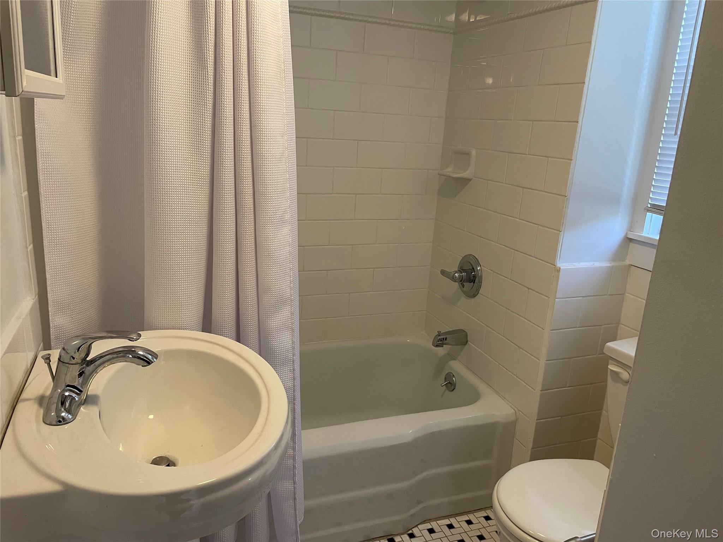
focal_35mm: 26
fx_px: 543
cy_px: 271
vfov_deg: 53.1
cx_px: 362
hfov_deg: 67.3
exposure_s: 1/60
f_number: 1.6
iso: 160
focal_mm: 4.2
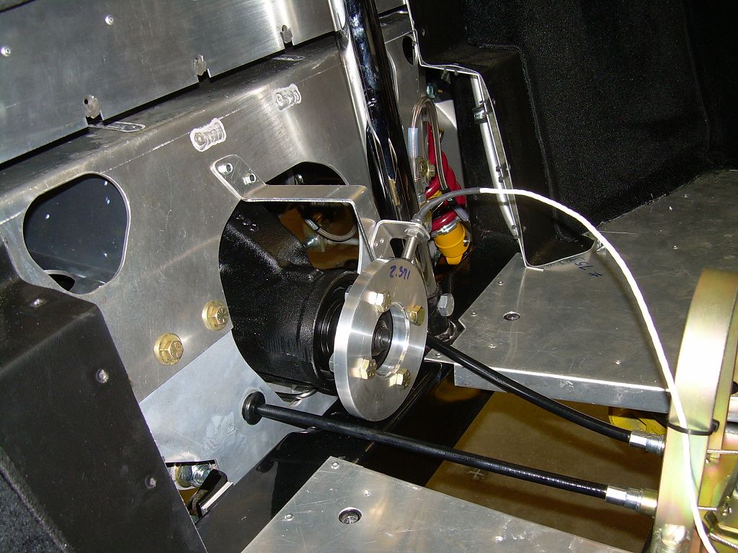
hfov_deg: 49.0
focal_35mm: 38
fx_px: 810
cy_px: 276
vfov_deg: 37.7
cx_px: 369
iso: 50
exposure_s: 1/60
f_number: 2.8
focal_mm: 6.3
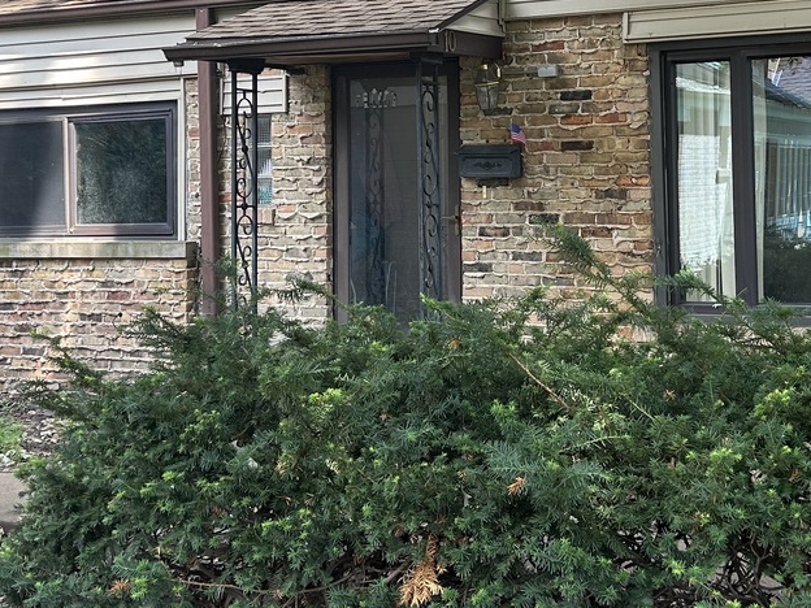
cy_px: 151
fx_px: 1406
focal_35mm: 60
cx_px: 506
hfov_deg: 32.0
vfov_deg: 24.1
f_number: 1.5
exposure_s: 1/241
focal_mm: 5.7
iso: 50
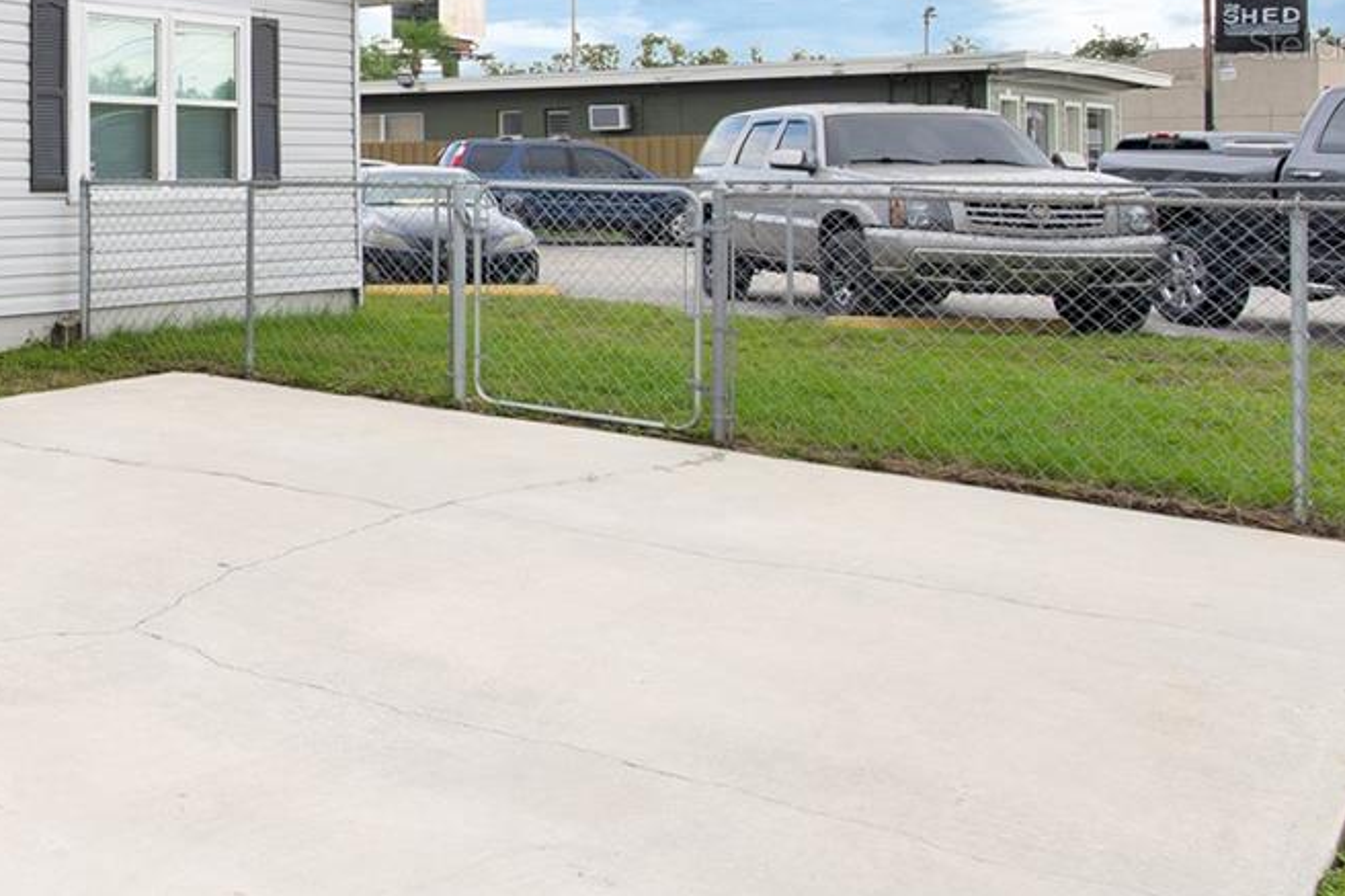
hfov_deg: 38.7
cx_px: -209
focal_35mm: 39
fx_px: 1457
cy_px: 43
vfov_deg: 32.0
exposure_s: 1/125
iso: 100
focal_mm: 16
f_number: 9
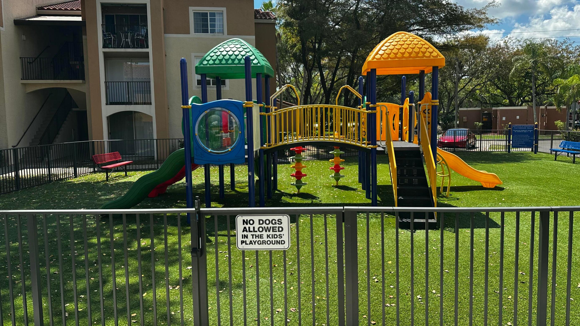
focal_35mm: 27
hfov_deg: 69.9
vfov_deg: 42.9
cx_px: 287
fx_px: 415
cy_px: 151
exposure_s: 1/1949
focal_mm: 6.86
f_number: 1.78
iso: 80
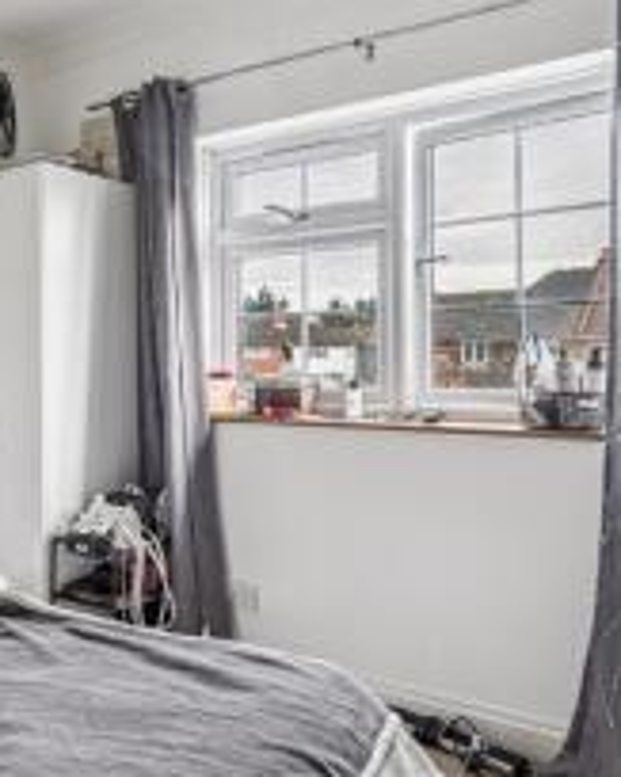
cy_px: 417
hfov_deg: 40.1
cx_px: 103
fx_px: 805
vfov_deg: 51.5
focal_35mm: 35
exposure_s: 1/40
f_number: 5
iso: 320
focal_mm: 16
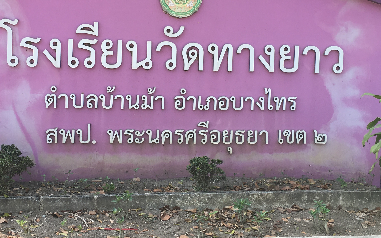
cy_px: 63
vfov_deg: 23.8
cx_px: 171
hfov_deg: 37.5
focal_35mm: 54
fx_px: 561
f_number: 2.2
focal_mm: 4.15
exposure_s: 1/439
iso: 25
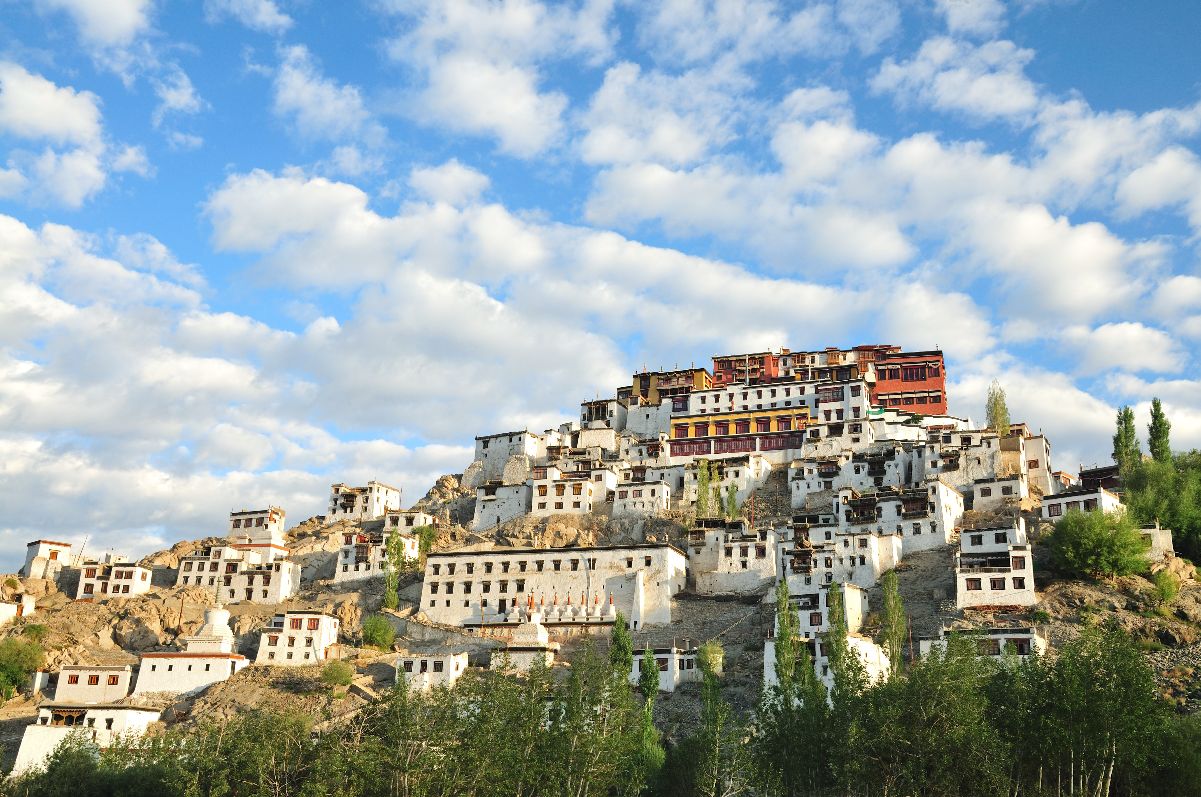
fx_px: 1200
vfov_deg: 36.8
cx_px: 600
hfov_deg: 53.2
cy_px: 398
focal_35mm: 36
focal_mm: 24
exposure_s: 1/30
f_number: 8
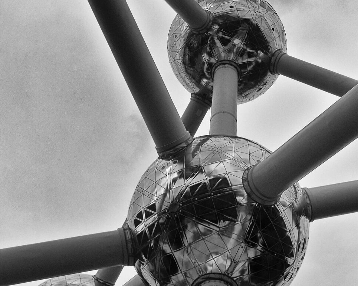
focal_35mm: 63
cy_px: 55
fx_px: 668
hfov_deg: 29.8
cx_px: 246
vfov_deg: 23.8
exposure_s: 1/3500
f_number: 5.6
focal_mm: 18
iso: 500
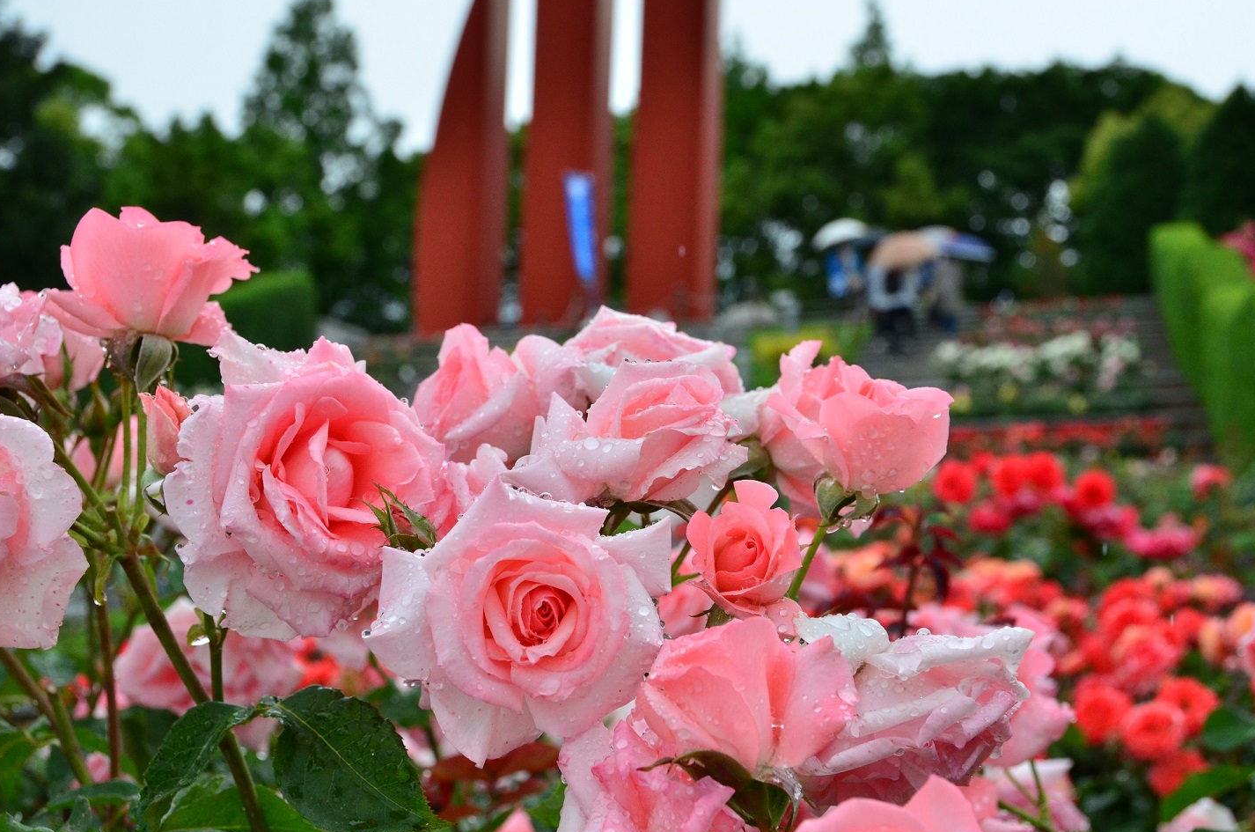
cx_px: 640
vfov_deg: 24.1
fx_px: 1948
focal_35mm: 56
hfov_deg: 35.7
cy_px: 423
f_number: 9
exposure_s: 1/1250
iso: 800
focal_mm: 36
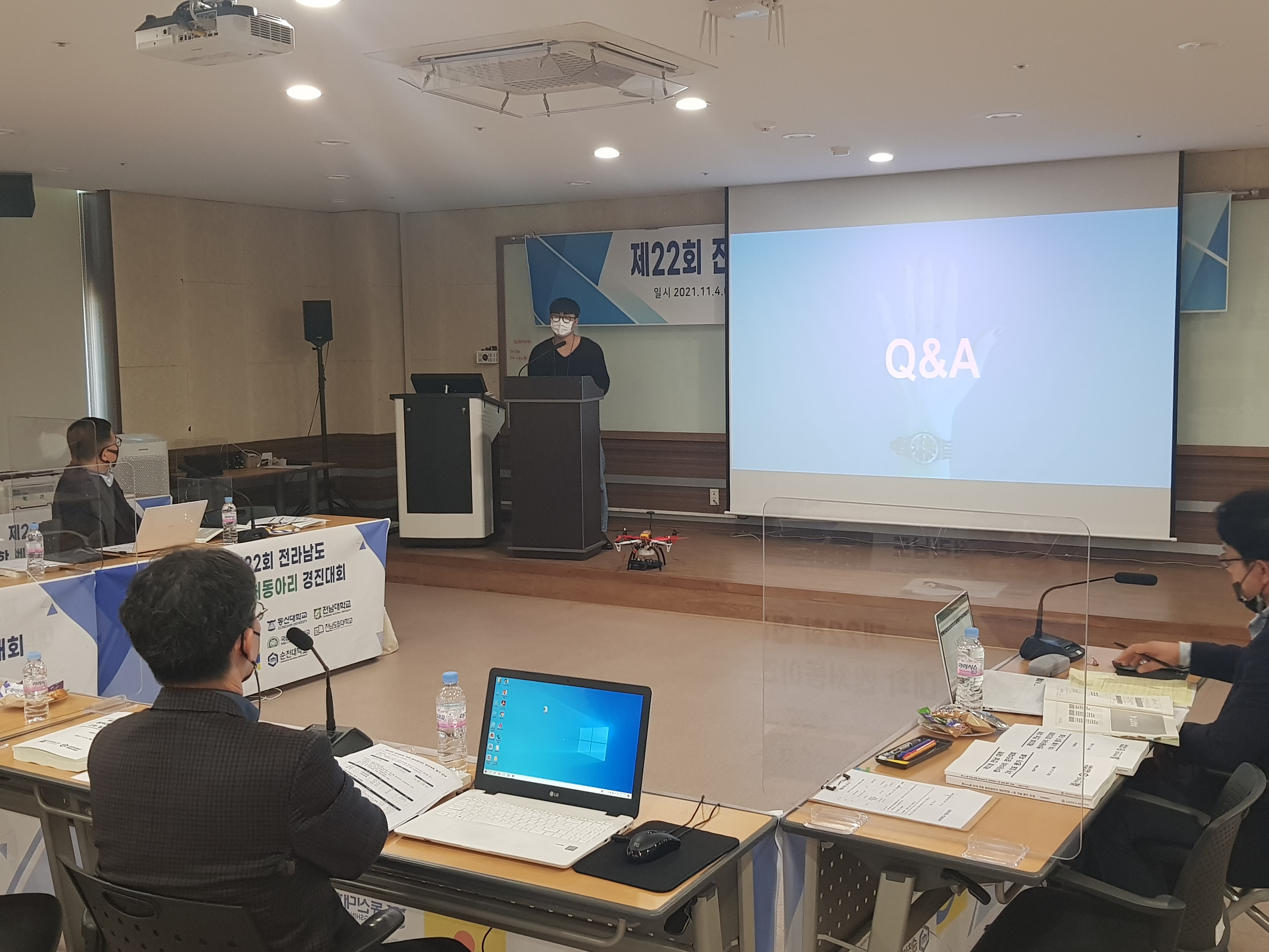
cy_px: 476
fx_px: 953
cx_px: 634
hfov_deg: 67.3
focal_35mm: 26
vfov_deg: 53.1
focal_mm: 4.3
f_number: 1.7
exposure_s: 1/40
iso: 160
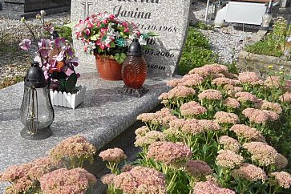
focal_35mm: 44
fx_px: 356
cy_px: 124
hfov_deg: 42.9
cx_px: 67
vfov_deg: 30.4
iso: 80
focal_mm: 3.9
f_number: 3.2
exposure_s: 1/500
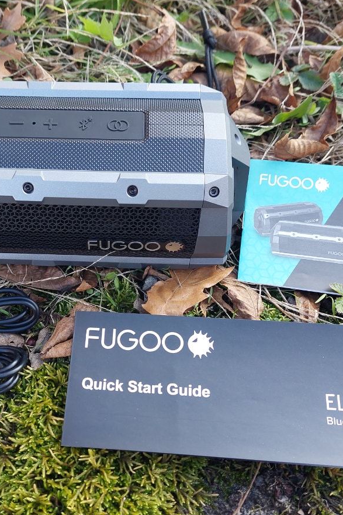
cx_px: 147
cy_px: 257
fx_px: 486
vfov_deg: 55.8
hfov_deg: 38.8
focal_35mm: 34
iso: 64
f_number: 1.8
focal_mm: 5.2
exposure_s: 1/120
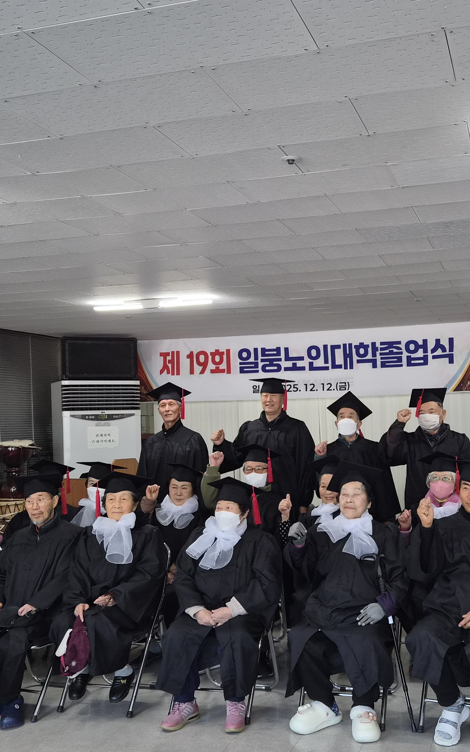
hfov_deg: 33.2
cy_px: 416
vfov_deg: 51.4
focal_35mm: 38
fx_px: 779
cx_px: 326
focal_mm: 5.4
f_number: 1.8
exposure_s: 1/120
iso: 160
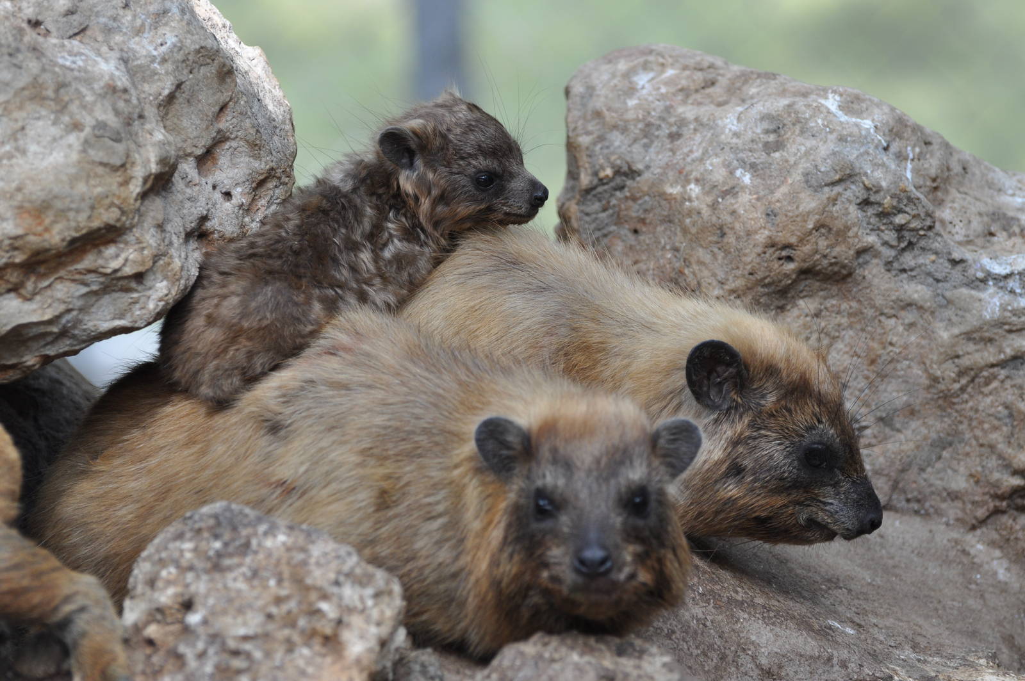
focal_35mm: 188
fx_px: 5332
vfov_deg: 7.3
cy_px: 340
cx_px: 512
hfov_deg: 11.0
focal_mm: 125
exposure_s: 1/250
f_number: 4.8
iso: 500
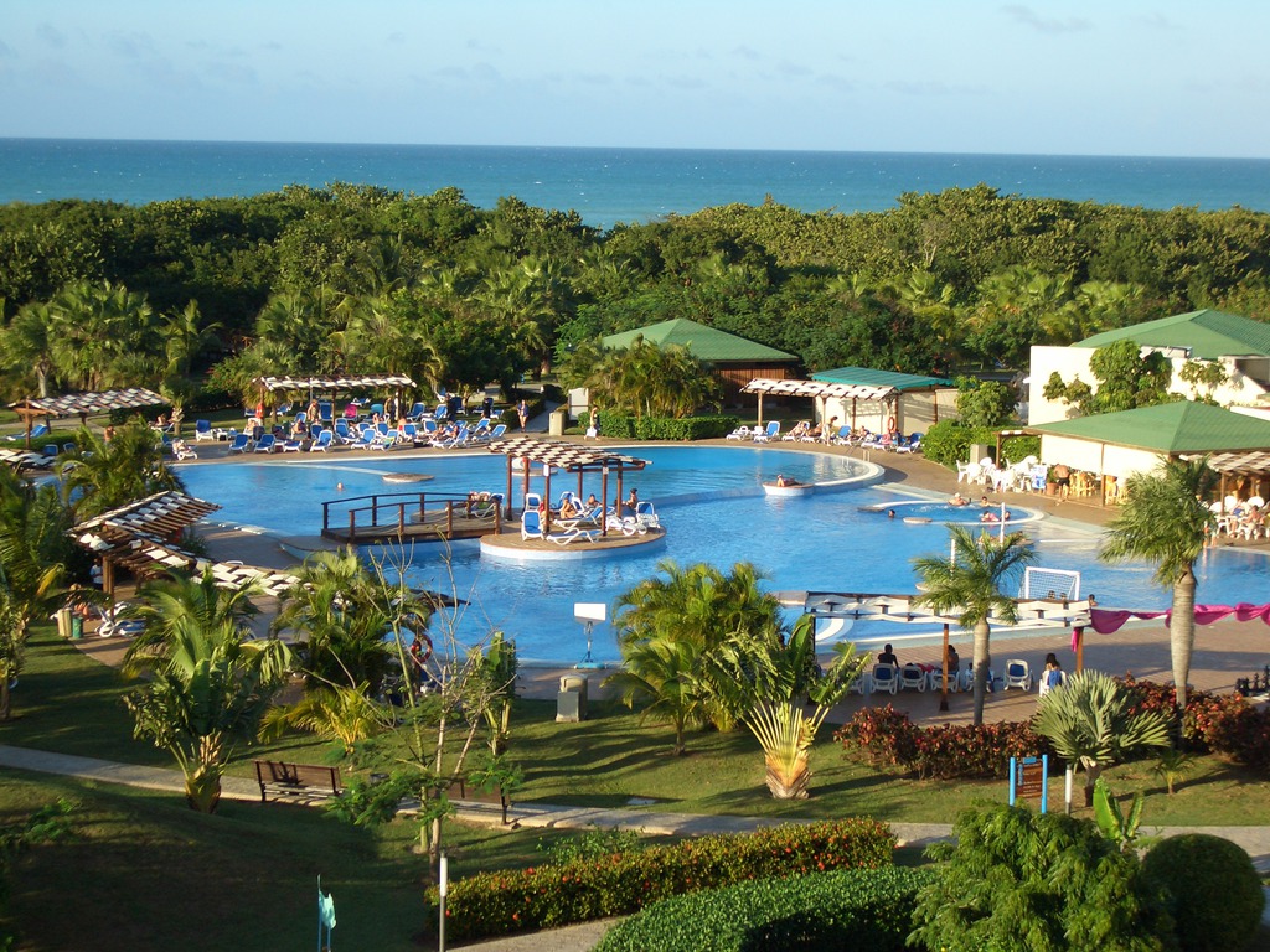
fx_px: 2715
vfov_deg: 19.9
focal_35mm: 74
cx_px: 635
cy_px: 476
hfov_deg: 26.3
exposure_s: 1/320
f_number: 3.9
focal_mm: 12.2
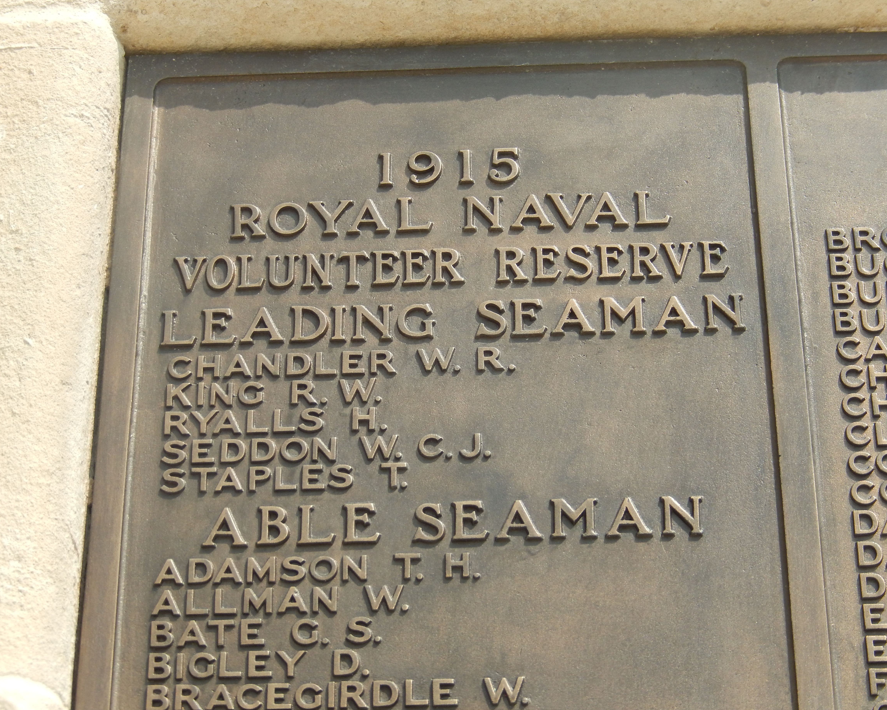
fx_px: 2599
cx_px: 441
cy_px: 355
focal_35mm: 99
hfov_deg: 19.4
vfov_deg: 15.5
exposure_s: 1/400
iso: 125
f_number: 5.2
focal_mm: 17
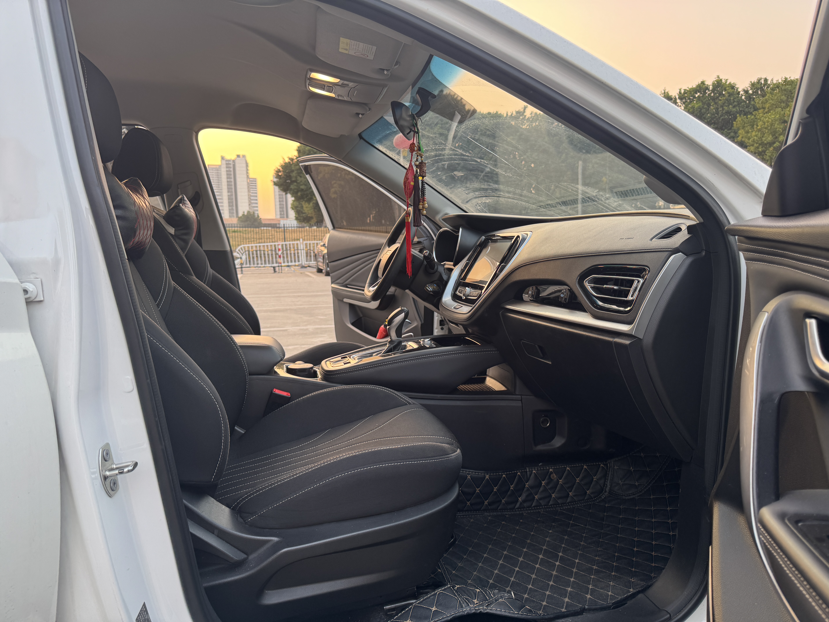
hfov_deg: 71.6
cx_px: 414
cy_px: 311
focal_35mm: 24
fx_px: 575
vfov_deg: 56.8
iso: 80
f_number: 1.78
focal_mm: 6.76
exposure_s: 1/100
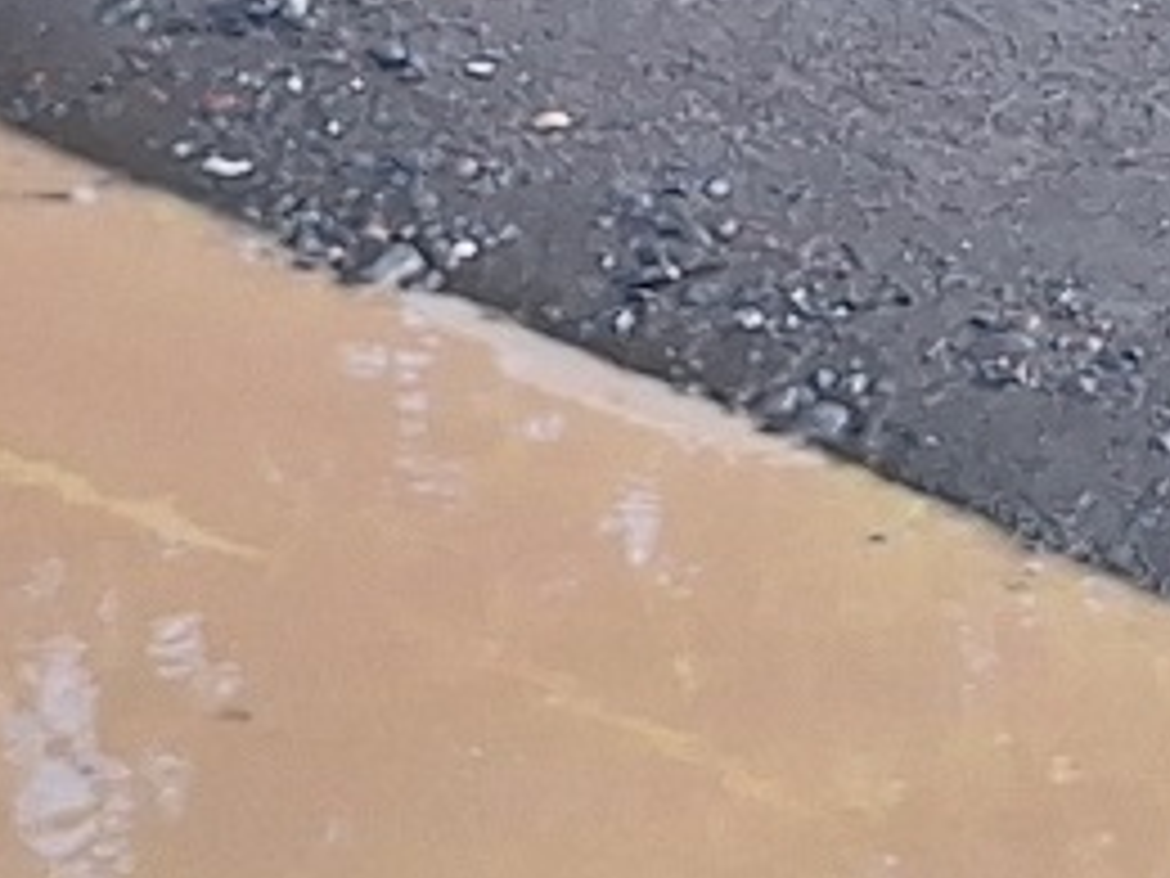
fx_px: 5982
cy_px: -1040
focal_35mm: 177
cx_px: 1174
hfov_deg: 11.1
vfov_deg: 7.9
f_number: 1.8
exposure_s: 1/368
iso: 40
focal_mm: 5.54
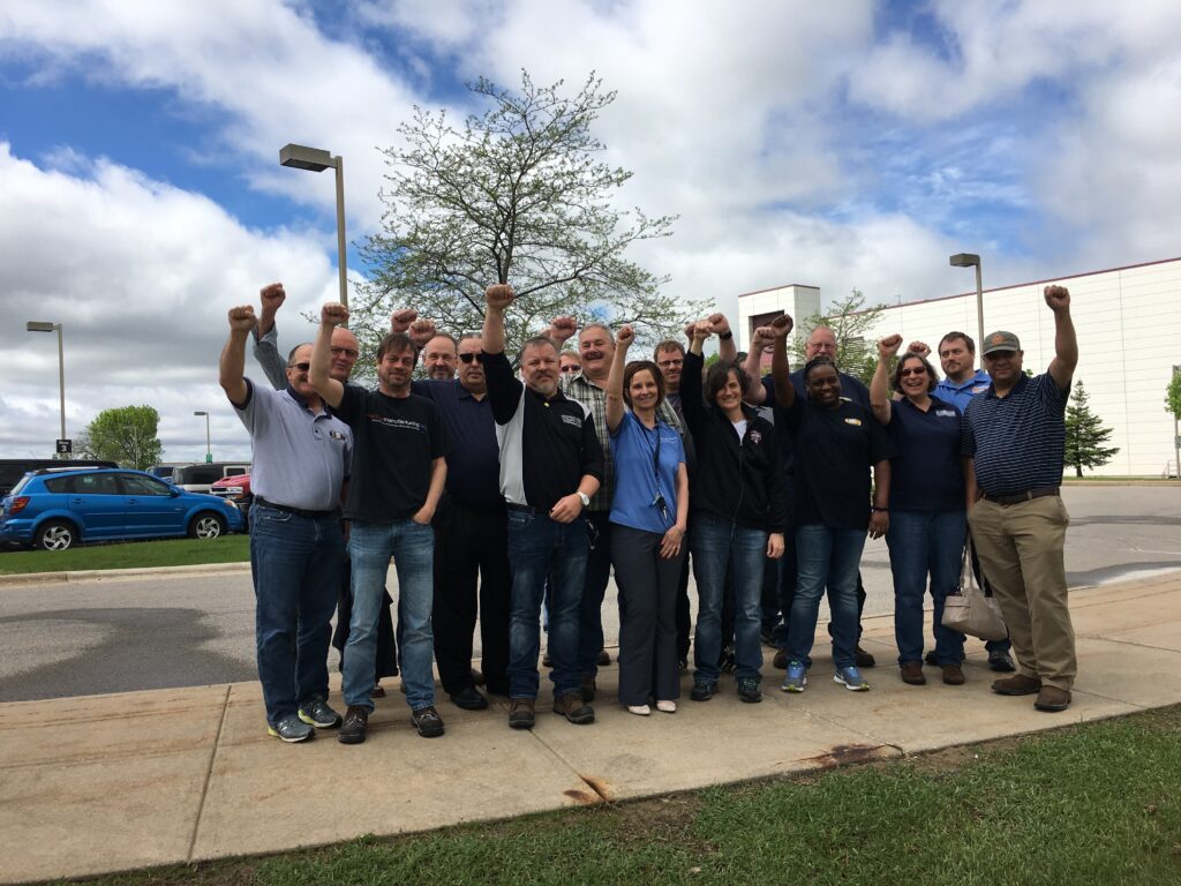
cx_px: 590
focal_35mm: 29
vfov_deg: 48.2
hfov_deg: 61.7
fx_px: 989
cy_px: 443
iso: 25
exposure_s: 1/1972
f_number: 2.2
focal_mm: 4.15
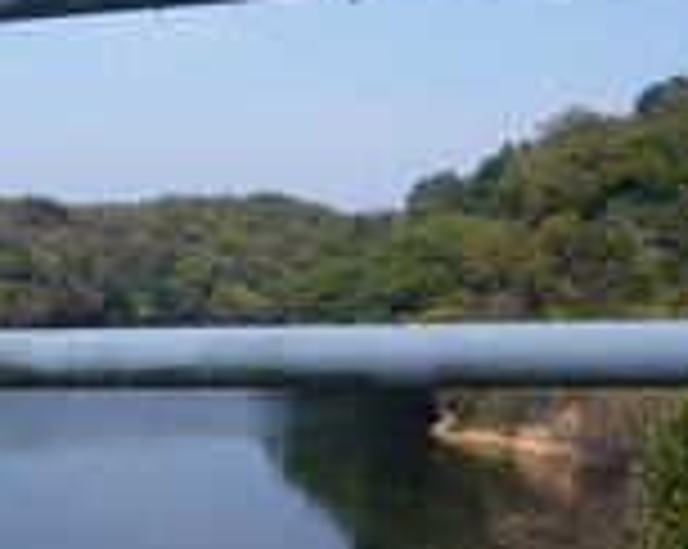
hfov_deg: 24.9
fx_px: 1525
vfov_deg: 20.3
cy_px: 353
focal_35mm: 75
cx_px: 112
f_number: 8
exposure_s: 1/160
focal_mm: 4.6
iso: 100
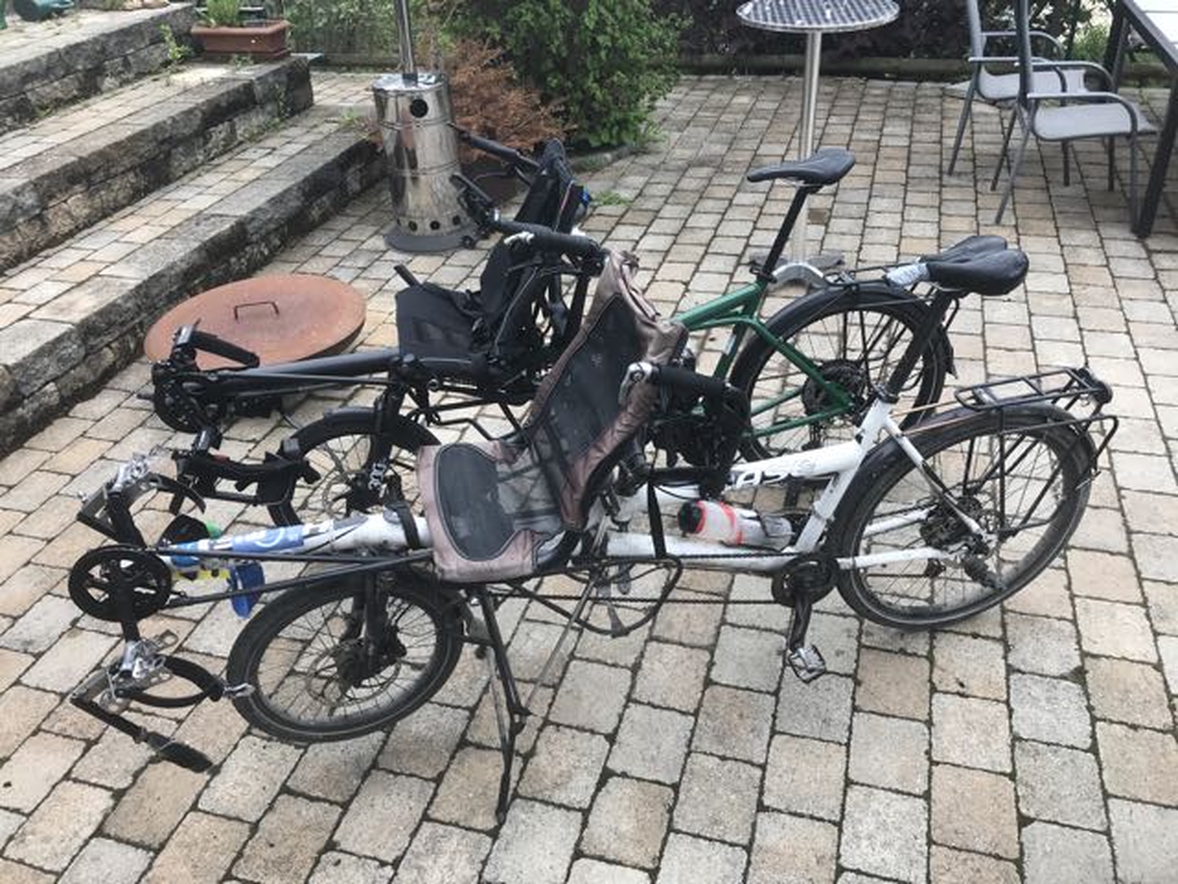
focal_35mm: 28
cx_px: 589
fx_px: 953
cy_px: 442
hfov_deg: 63.4
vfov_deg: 49.7
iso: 20
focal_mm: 3.99
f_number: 1.8
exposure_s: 1/321
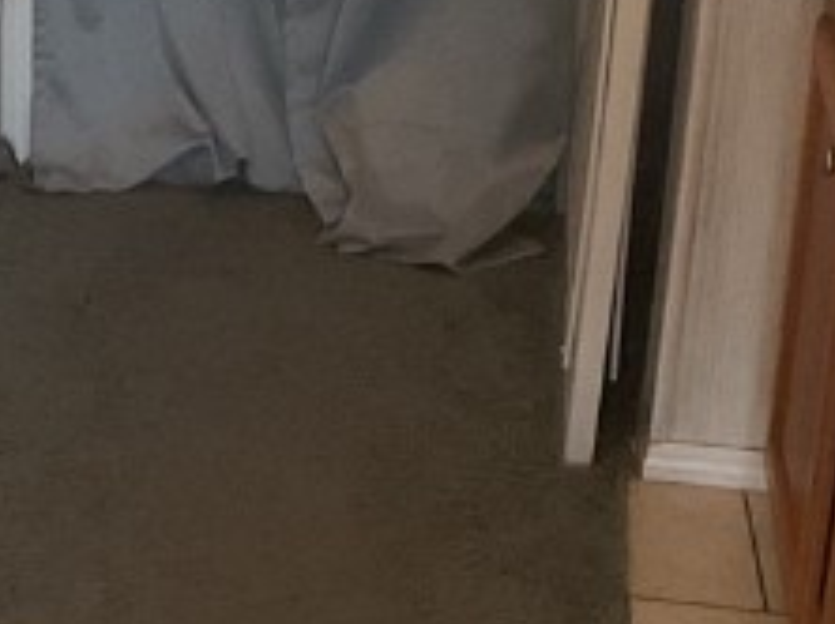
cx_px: -15
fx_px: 3229
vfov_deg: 10.9
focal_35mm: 134
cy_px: 4
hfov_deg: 14.5
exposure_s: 1/40
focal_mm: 3
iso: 250
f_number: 1.8
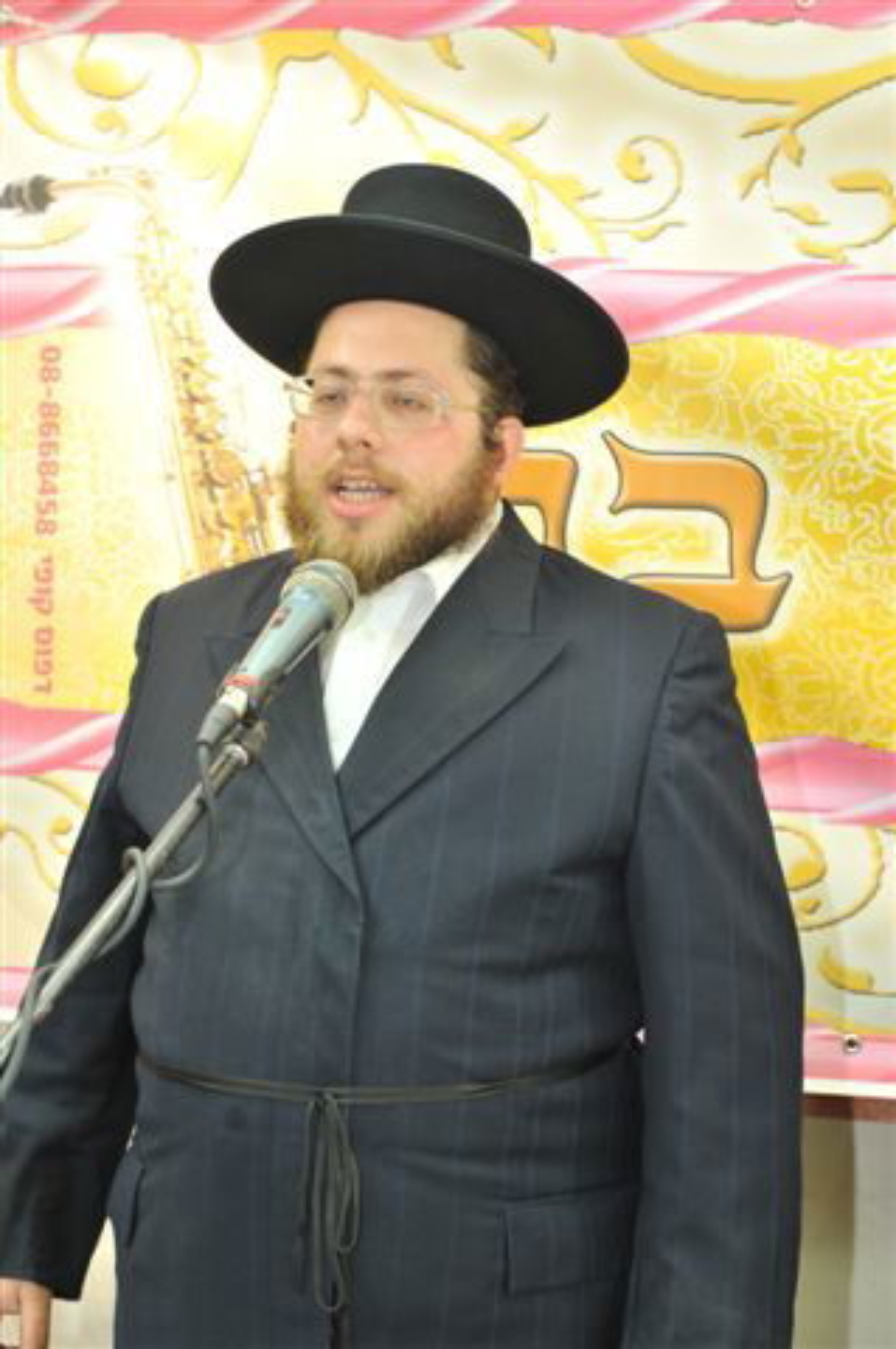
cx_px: 448
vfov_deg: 32.4
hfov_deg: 21.9
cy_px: 674
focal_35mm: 62
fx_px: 2320
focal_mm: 62
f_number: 7.1
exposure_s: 1/60
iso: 1250
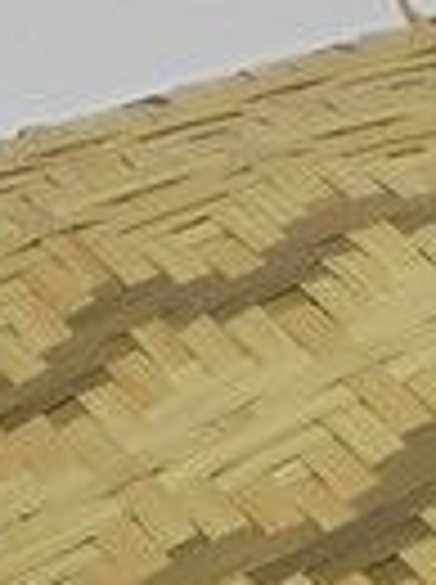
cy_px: 891
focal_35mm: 236
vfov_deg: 8.2
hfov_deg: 6.2
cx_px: 735
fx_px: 3976
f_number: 4
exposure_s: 1/50
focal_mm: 6.1
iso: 100
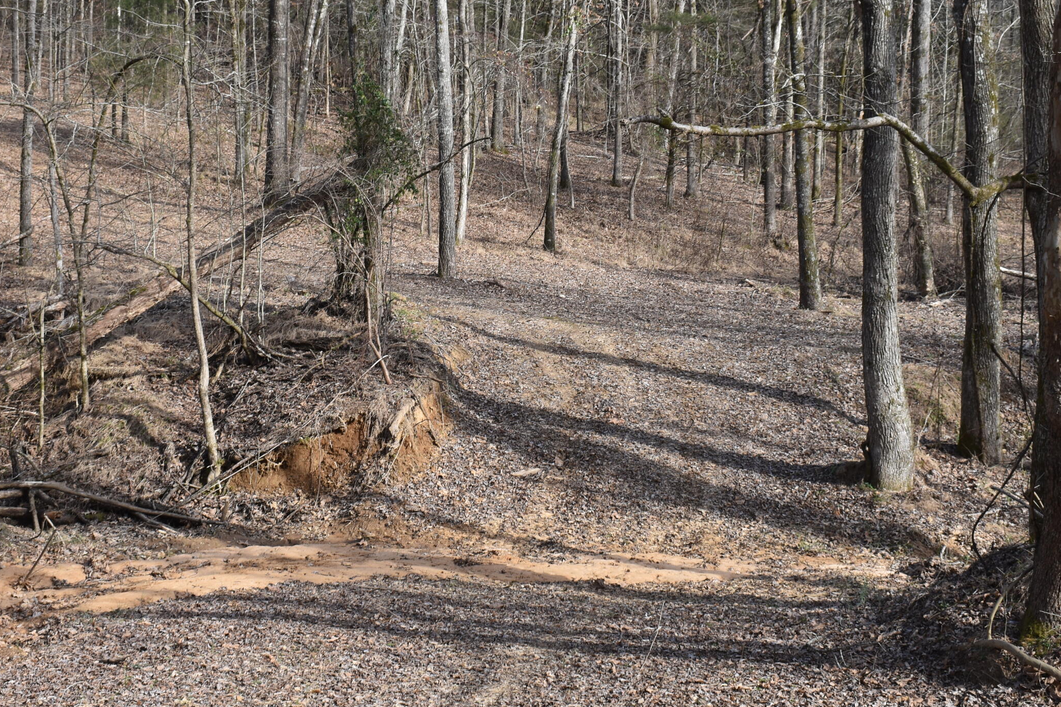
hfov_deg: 34.1
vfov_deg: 23.1
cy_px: 298
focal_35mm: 59
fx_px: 1730
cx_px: 501
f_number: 8
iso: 100
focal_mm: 27
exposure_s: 1/100
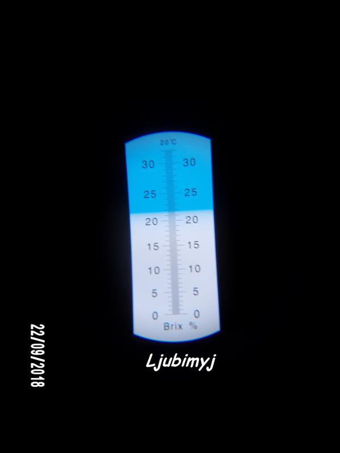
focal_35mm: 28
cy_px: 226
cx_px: 170
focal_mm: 5.1
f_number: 3.9
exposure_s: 1/34
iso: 100
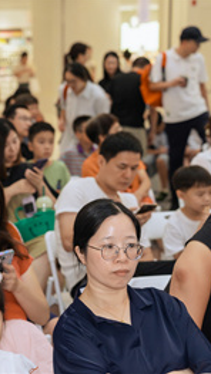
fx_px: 1094
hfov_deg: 10.9
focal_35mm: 110
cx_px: -26
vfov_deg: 19.5
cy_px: 186
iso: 250
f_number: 4
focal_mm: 69
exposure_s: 1/125
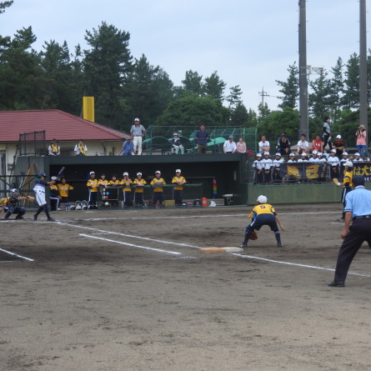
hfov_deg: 13.9
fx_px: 1516
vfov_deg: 14.0
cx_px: 221
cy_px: 186
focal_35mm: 125
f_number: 4.8
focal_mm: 18.8
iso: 100
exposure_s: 1/320
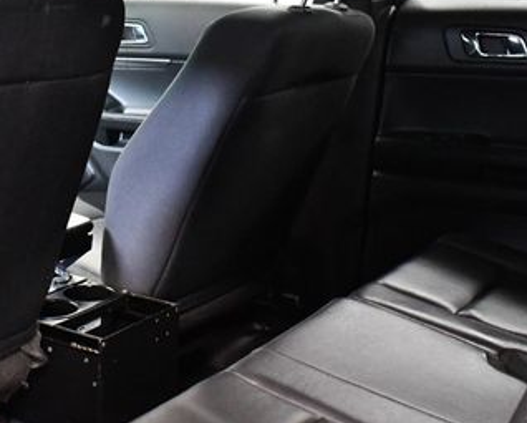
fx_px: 1062
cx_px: 172
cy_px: 118
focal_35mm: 68
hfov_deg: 27.7
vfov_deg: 22.4
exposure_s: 1/60
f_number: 3.5
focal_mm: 18
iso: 5000
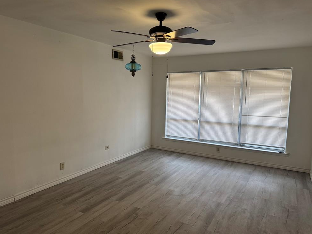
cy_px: 118
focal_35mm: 25
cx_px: 155
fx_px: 225
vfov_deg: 54.9
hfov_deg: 69.4
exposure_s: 1/120
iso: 200
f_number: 1.78
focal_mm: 6.76
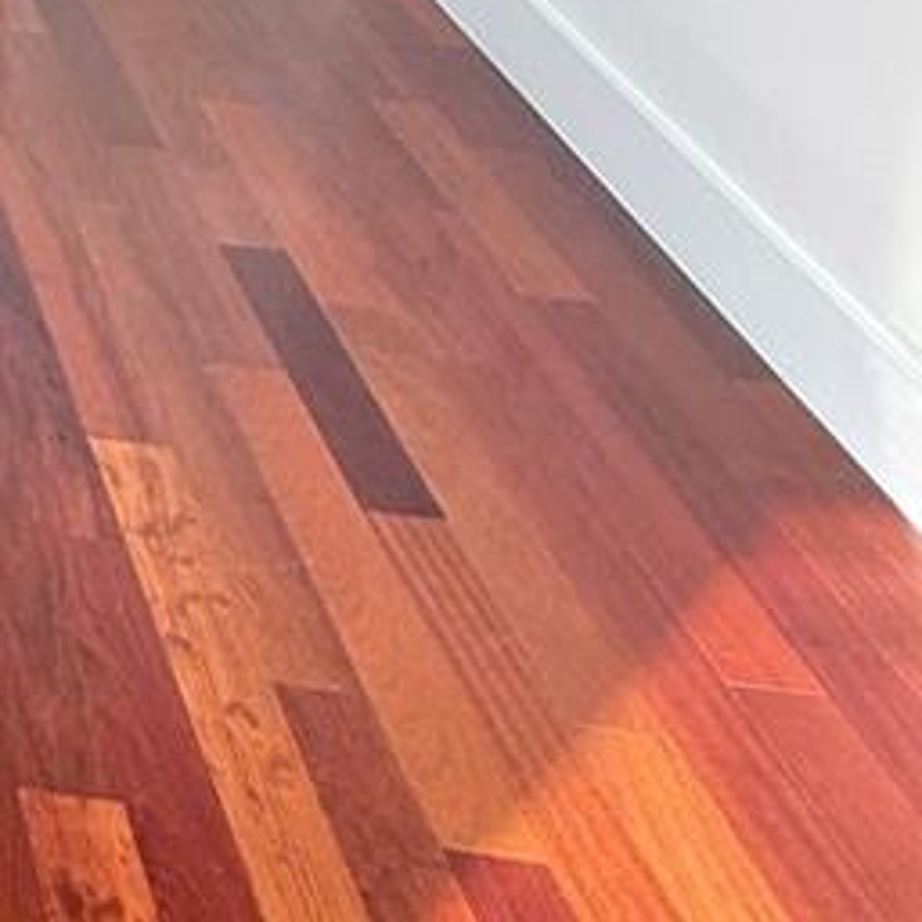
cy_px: -544
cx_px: -627
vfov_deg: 22.7
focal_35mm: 58
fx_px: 1748
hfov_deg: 21.8
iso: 100
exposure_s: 1/120
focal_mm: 2.22
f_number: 2.2
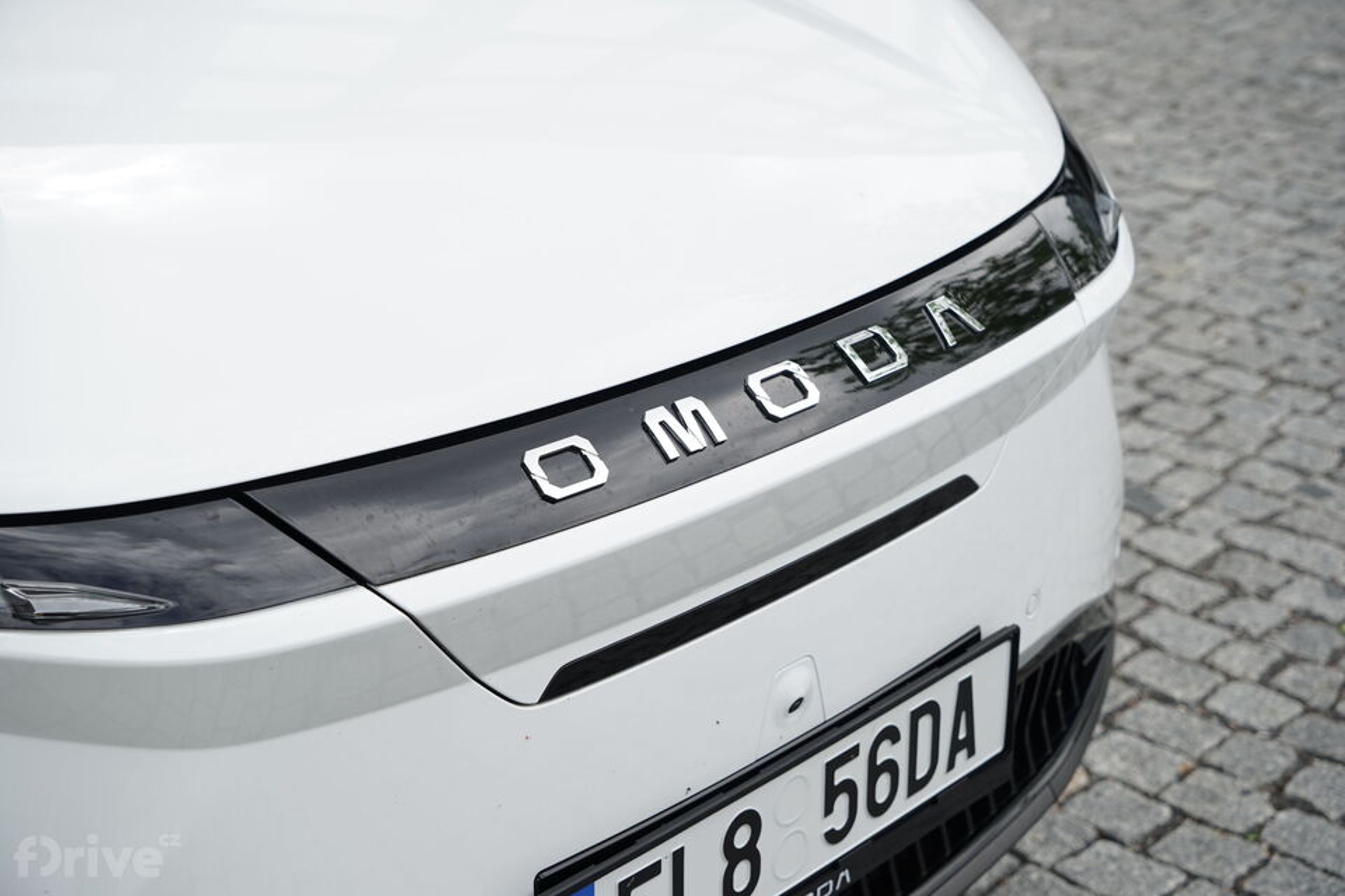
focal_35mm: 57
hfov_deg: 35.1
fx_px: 2129
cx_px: 672
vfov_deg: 23.8
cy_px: 448
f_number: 5.6
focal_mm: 57
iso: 100
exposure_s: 1/200
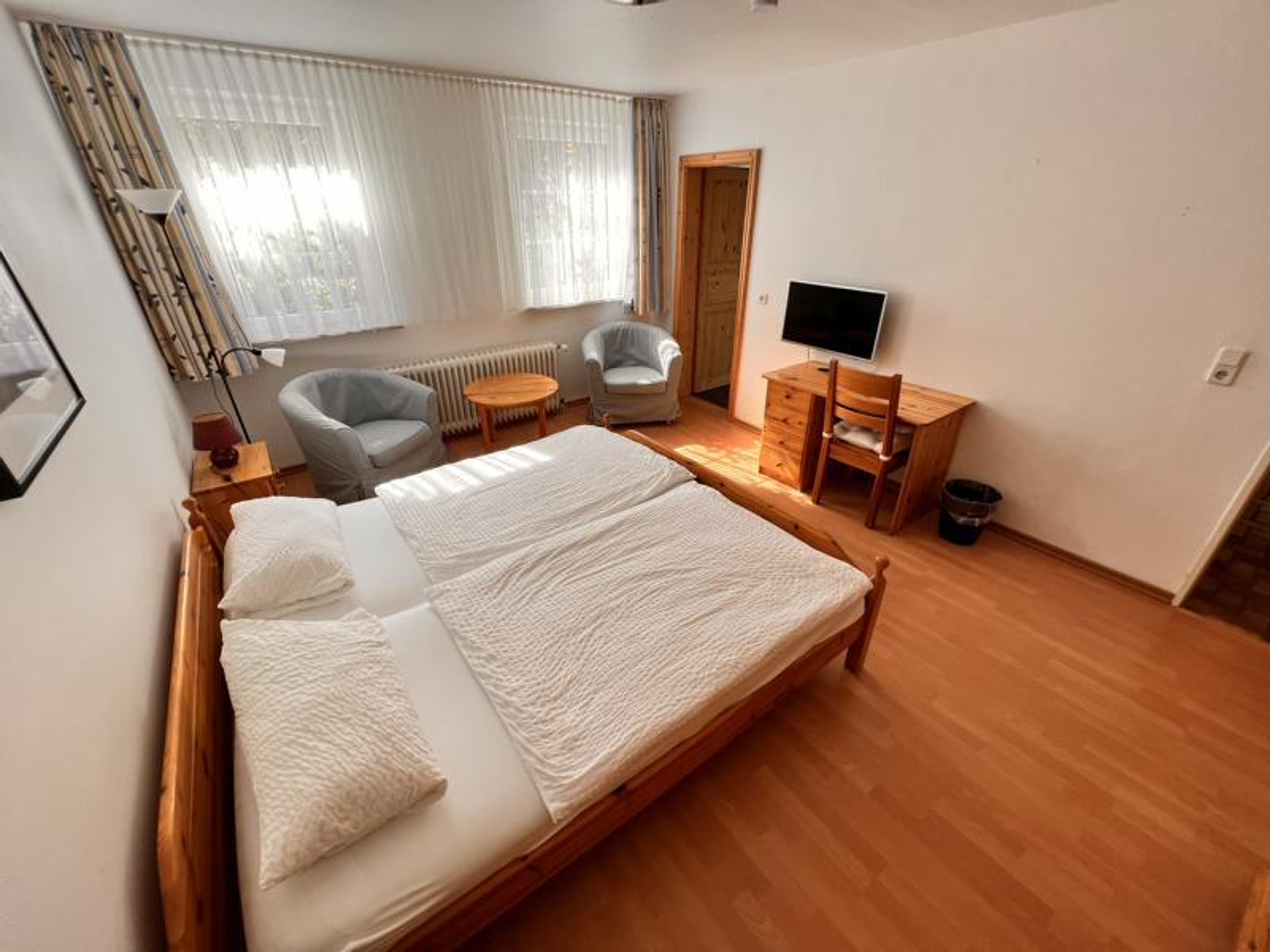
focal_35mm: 13
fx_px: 477
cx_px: 635
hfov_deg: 106.2
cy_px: 476
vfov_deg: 89.9
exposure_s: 1/99
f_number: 1.8
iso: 50
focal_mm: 1.57
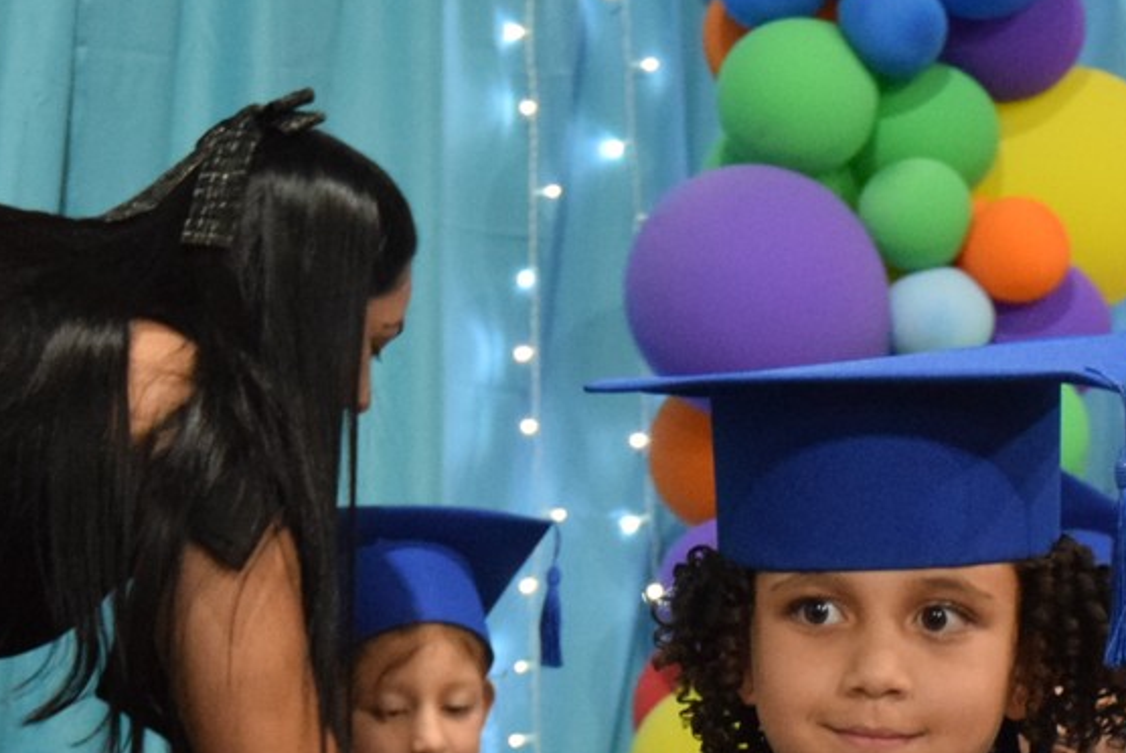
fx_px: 4728
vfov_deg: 8.9
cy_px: 1024
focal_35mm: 151
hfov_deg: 13.4
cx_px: 1138
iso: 3200
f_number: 4
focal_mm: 34
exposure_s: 1/60
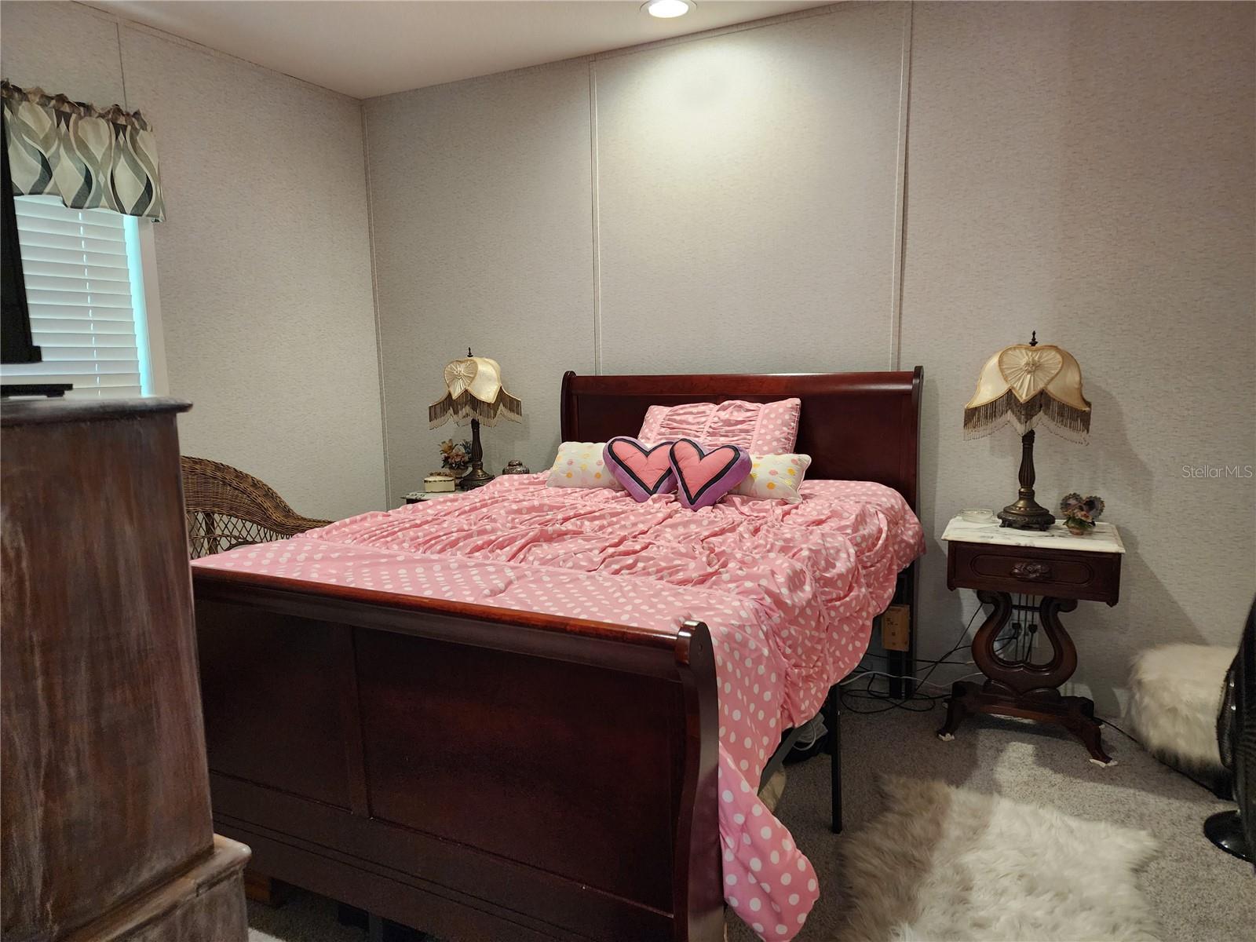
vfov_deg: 58.9
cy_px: 471
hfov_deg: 73.9
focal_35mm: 23
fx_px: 835
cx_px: 628
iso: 320
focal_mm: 6.4
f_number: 1.8
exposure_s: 1/120
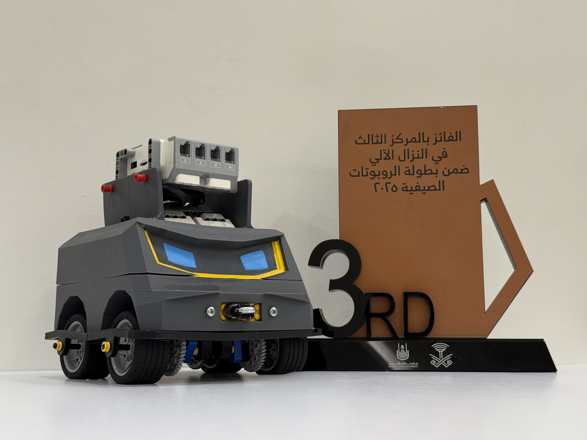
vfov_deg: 30.3
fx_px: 814
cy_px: 220
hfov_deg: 39.7
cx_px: 294
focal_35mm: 48
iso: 160
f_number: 1.78
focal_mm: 6.76
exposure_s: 1/120
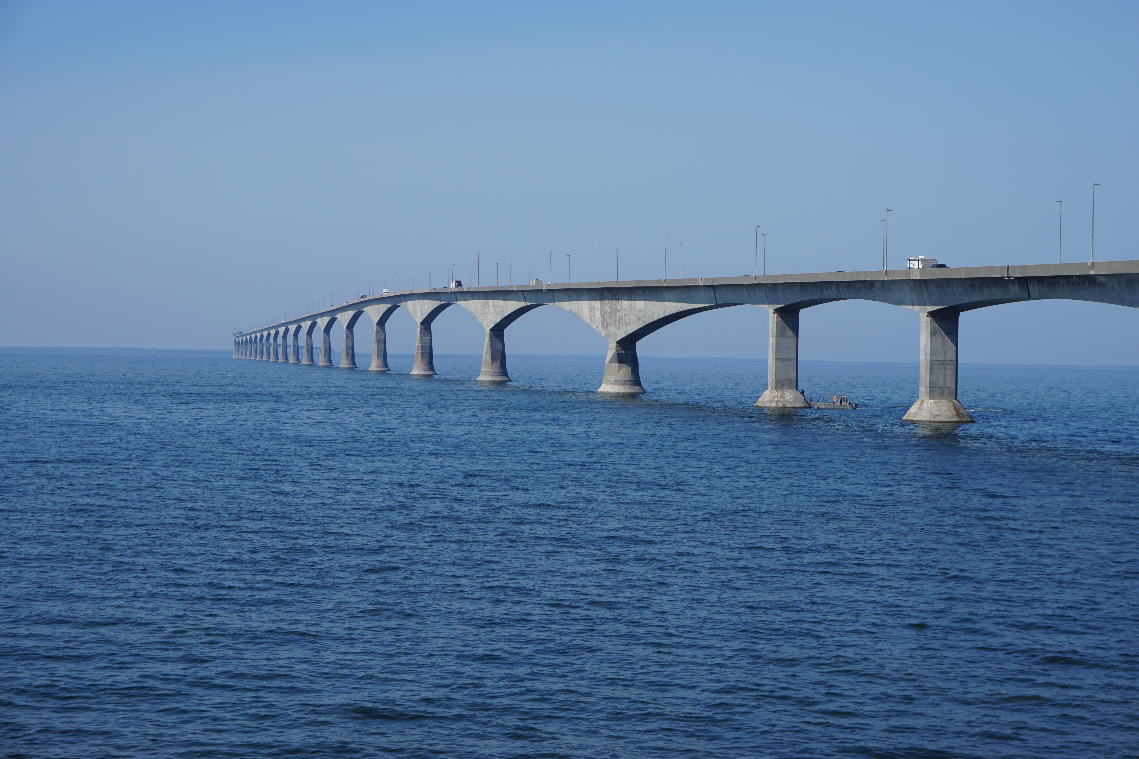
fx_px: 2278
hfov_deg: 28.1
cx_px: 570
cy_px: 380
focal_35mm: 72
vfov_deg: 18.9
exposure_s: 1/200
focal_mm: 48
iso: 100
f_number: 11
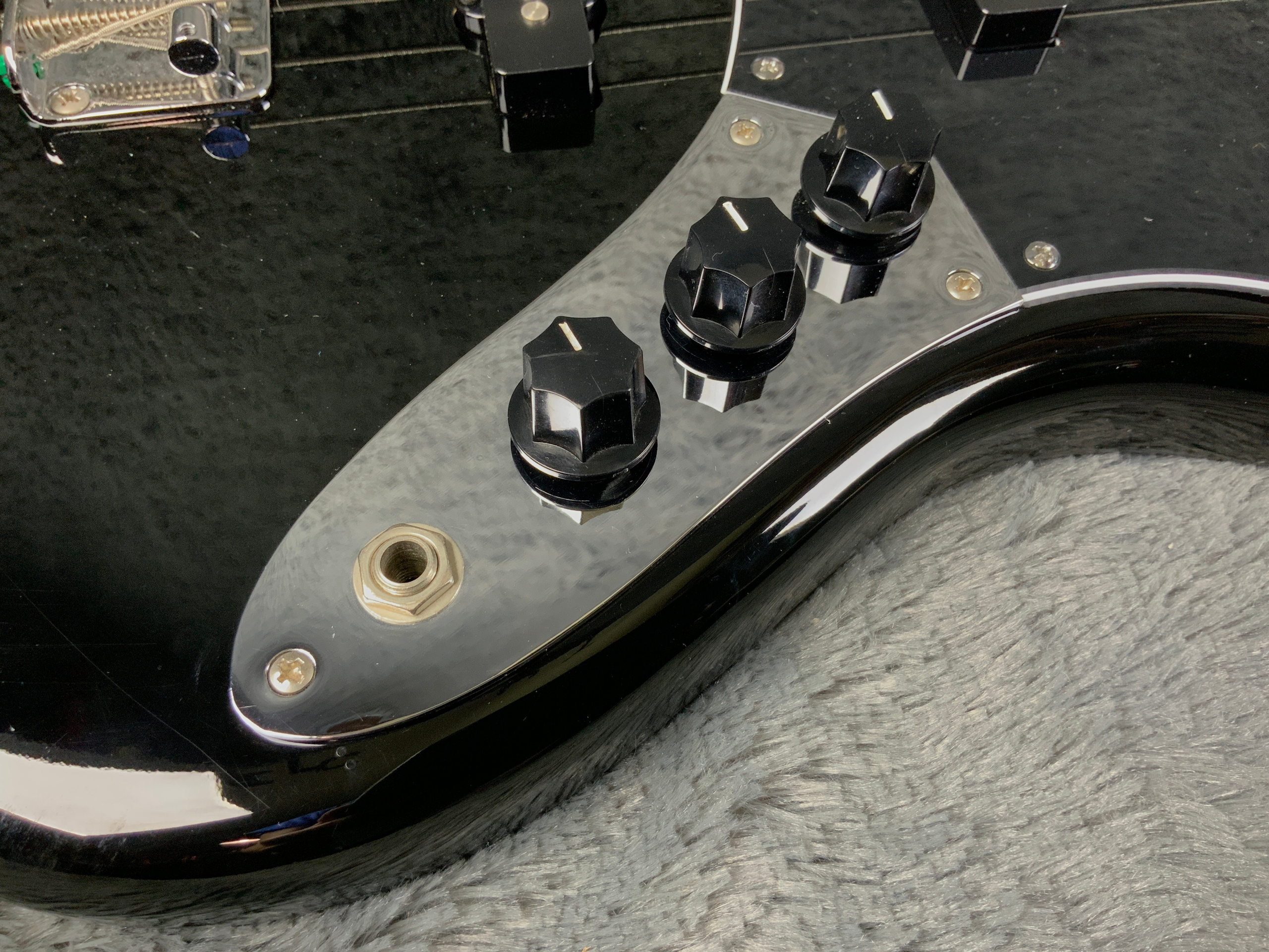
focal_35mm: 29
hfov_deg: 61.7
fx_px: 1063
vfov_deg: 48.2
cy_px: 476
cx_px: 634
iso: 160
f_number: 1.8
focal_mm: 3
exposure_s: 1/50
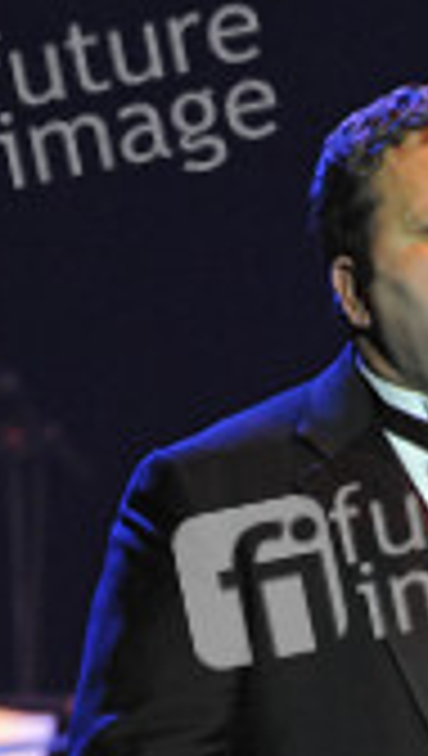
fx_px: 27470
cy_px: 788
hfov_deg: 0.9
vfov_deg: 1.6
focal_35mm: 1367
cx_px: 536
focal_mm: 550
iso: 4000
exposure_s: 1/100
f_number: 5.6
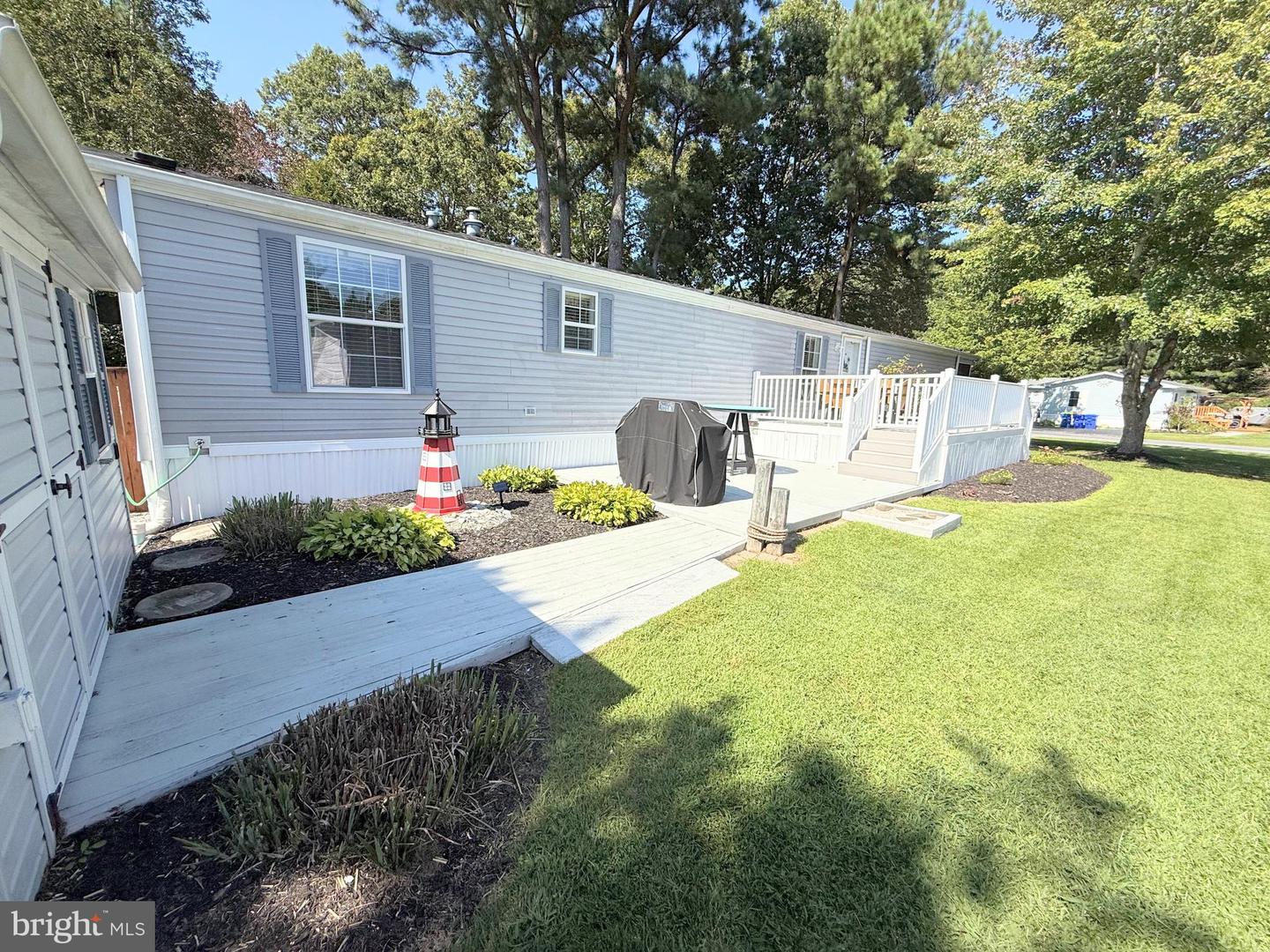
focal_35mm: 14
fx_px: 514
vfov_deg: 85.7
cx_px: 635
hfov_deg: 102.1
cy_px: 476
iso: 50
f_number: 2.2
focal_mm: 2.22
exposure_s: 1/2410
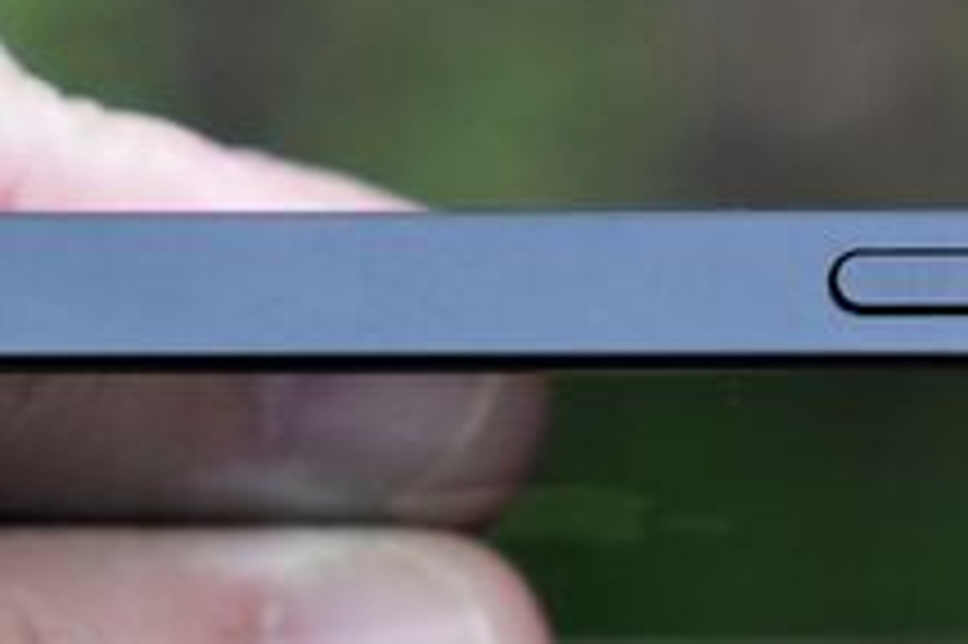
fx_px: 7039
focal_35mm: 262
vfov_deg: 5.2
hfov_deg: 7.9
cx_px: 347
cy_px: 423
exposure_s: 1/1000
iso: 1000
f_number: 4.5
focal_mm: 68
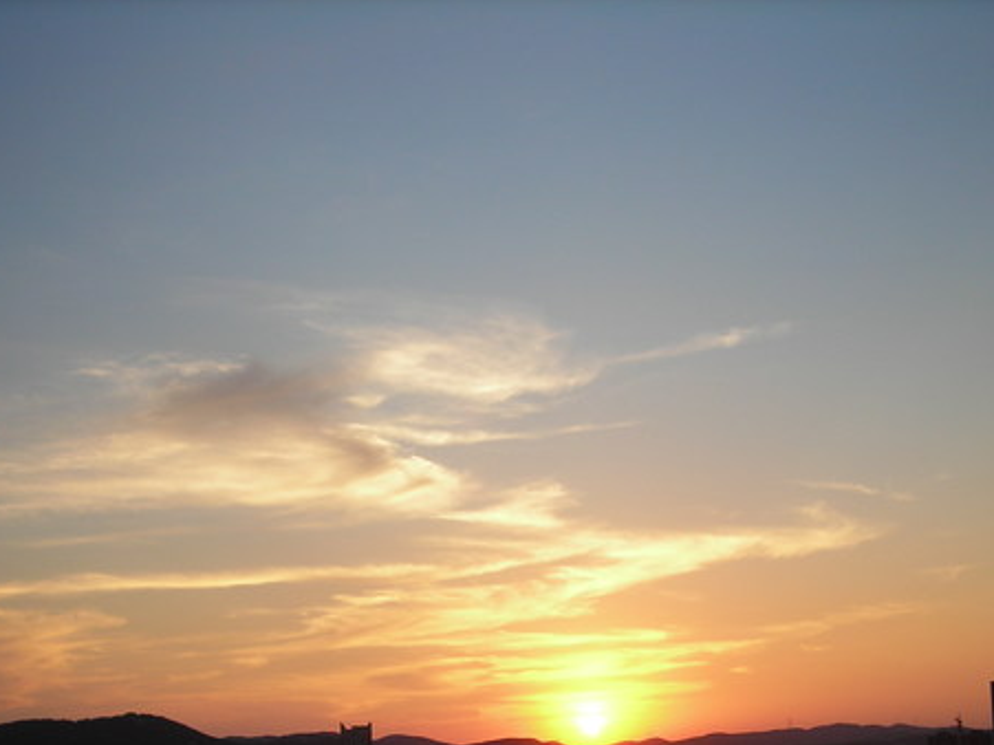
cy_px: 576
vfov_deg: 24.5
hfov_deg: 32.7
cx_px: 566
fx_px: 1694
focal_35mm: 59
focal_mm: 6.3
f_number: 3.2
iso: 50
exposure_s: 1/200
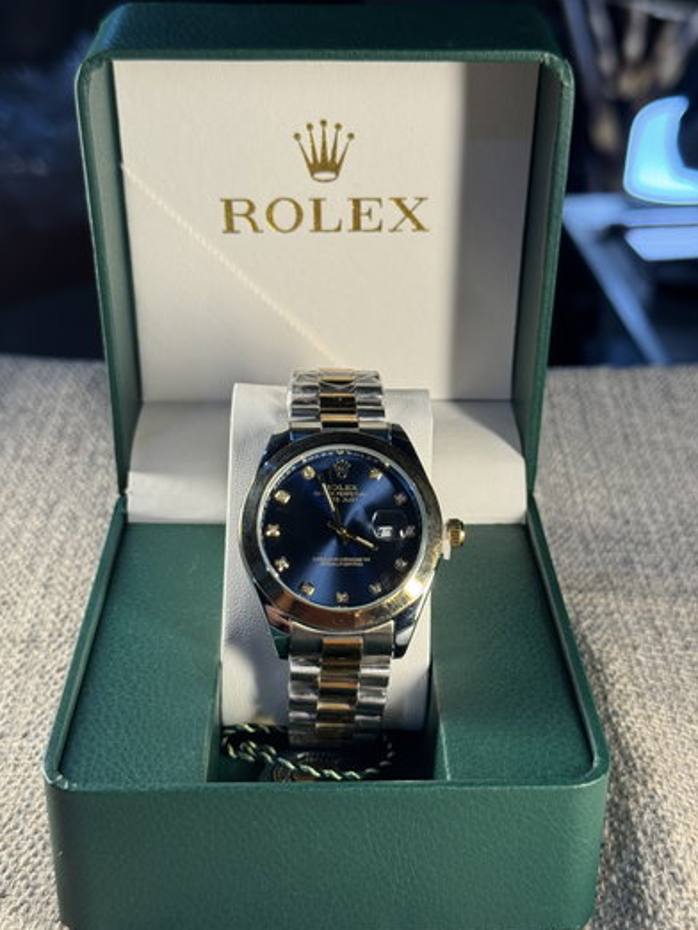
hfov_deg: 29.7
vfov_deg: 38.9
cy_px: 469
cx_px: 349
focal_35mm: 49
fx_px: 1316
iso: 64
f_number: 1.78
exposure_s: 1/111
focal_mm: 6.76
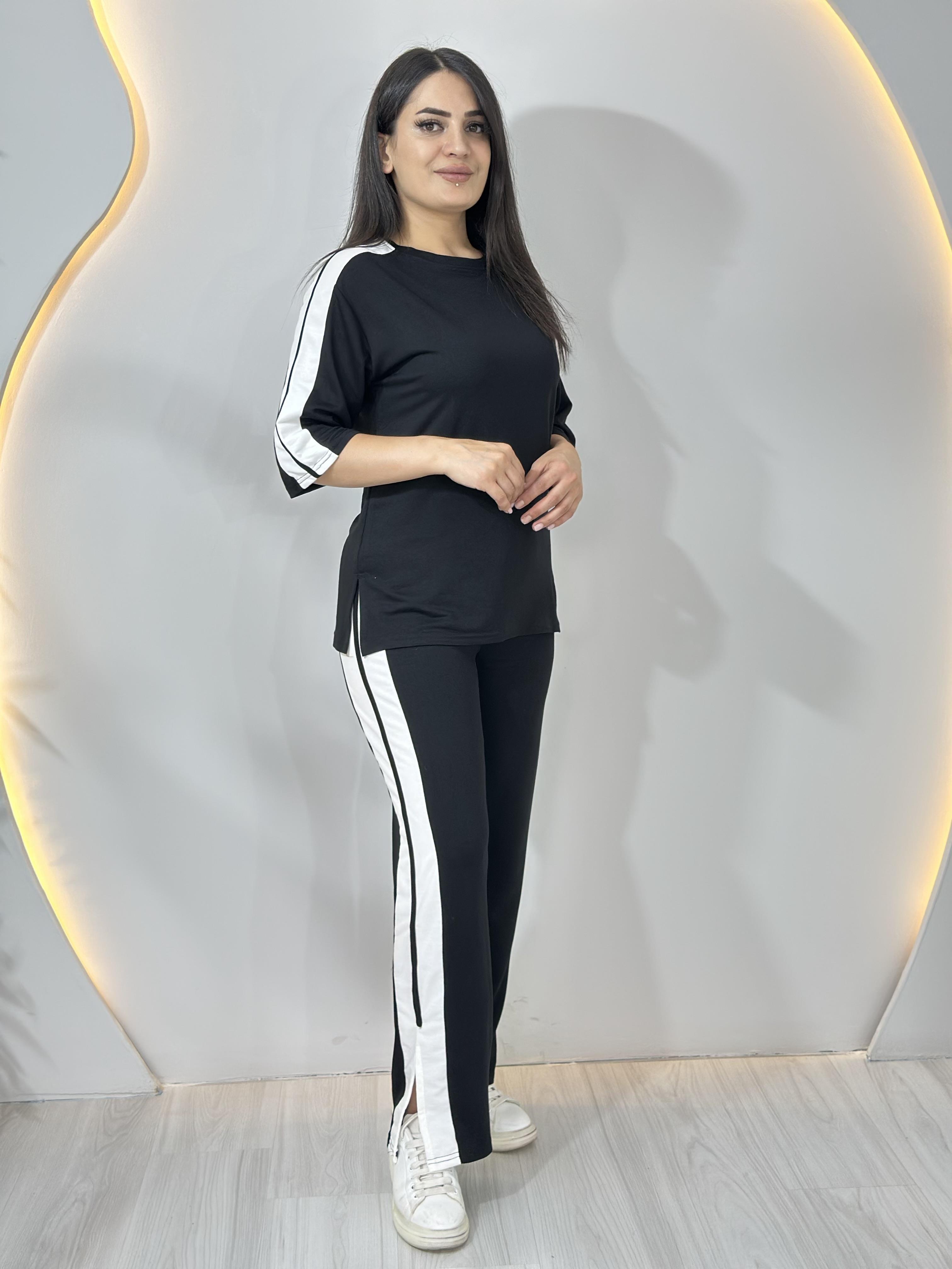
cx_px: 476
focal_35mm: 48
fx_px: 1760
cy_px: 634
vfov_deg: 39.7
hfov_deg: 30.3
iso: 80
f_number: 1.78
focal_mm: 6.86
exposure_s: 1/100
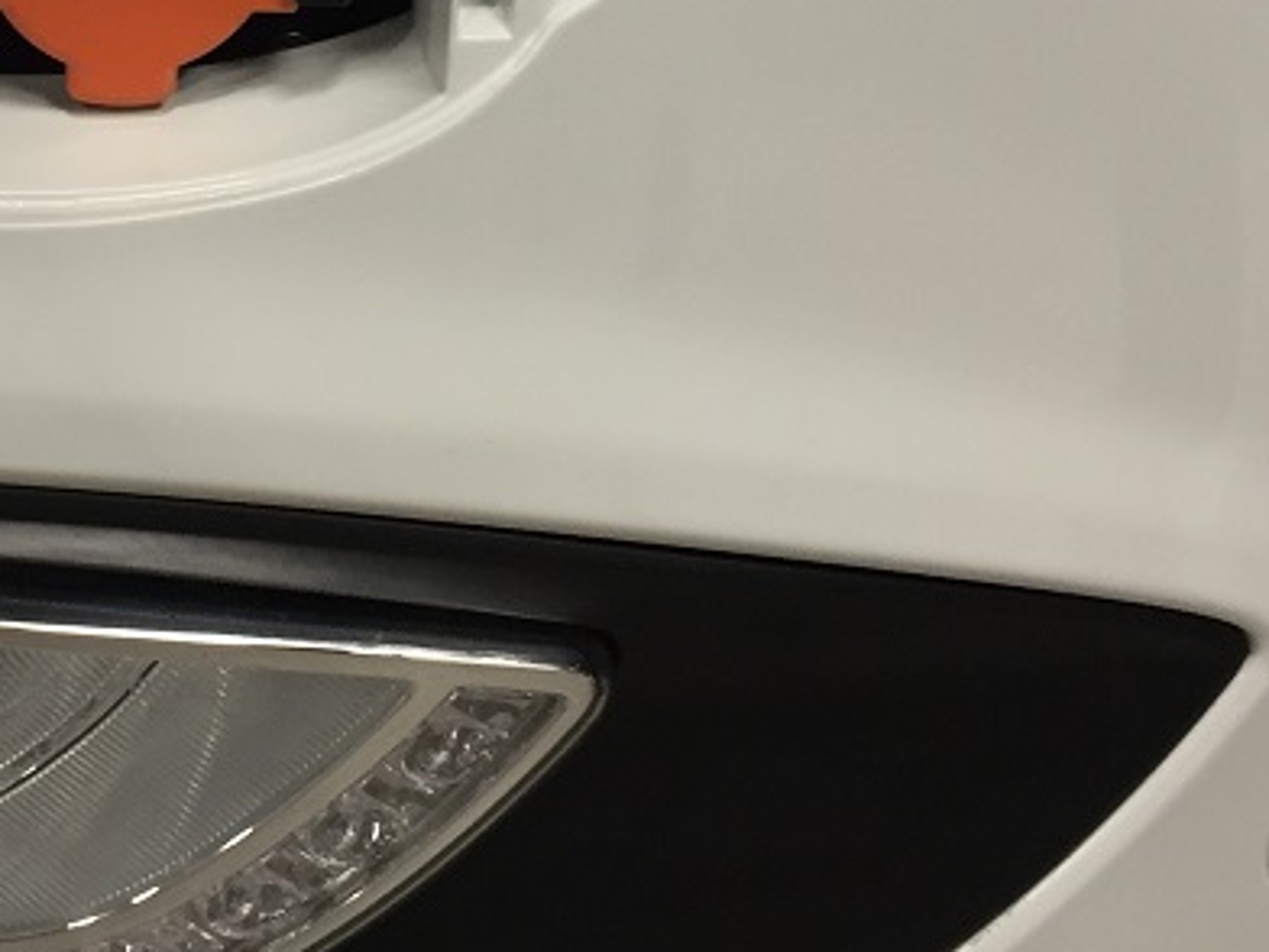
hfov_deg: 25.5
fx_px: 2713
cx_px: 113
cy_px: 207
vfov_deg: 19.7
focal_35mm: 74
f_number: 2.2
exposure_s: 1/33
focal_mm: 4.15
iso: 125
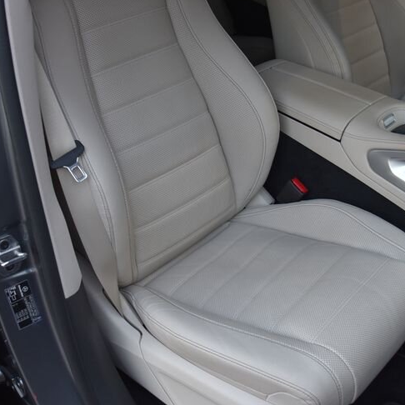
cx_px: 184
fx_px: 569
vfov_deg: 39.1
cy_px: 171
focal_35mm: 43
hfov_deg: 39.1
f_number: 4
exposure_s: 1/60
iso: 500
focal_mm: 24
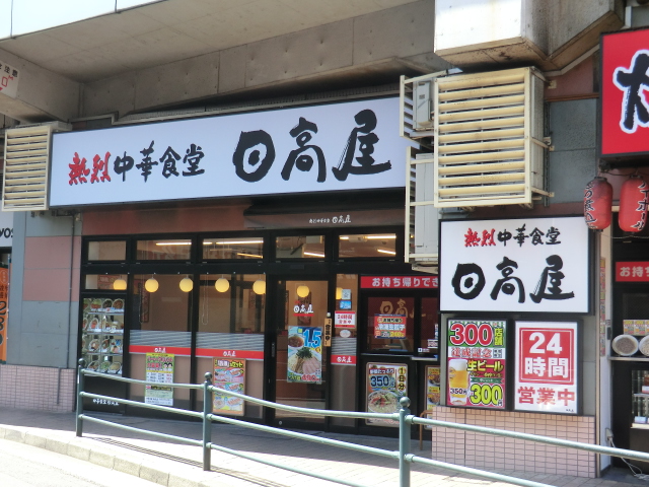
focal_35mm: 47
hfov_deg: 40.4
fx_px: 881
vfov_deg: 30.9
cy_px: 244
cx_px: 324
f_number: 4
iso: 80
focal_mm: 8.4
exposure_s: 1/125
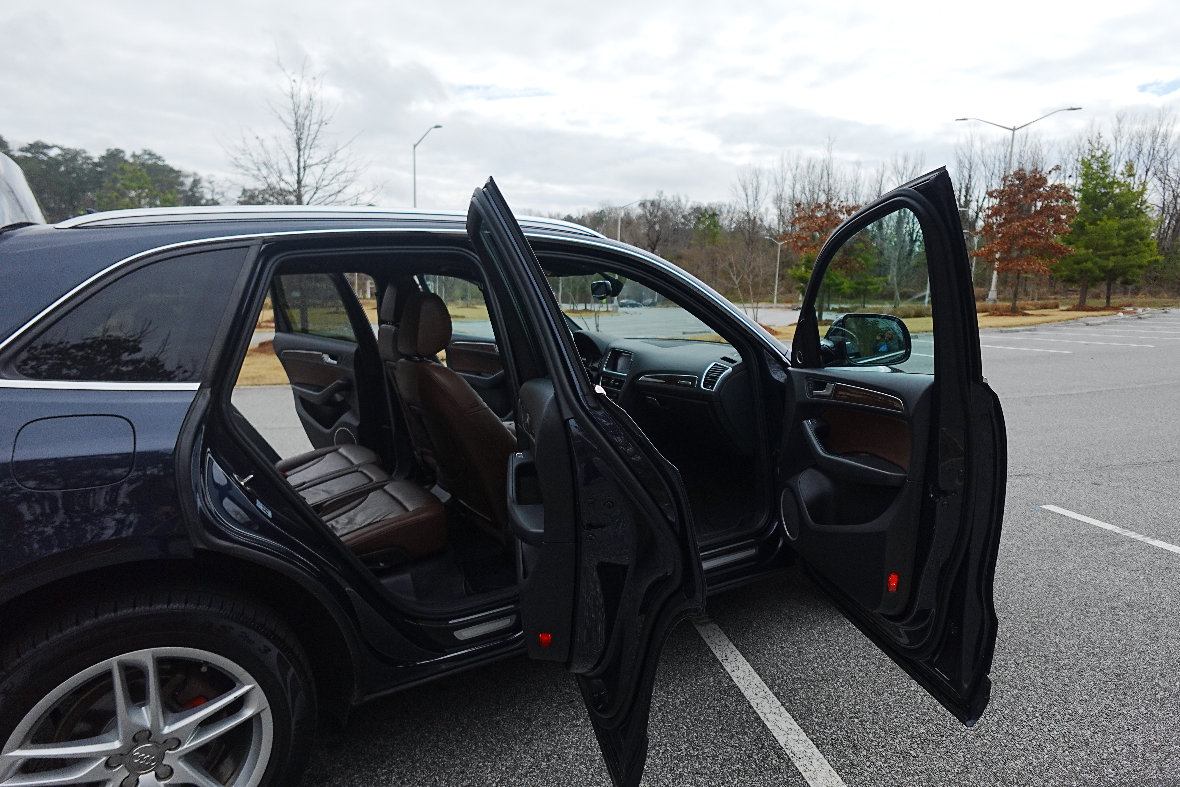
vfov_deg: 61.9
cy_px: 394
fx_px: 656
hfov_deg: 84.0
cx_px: 590
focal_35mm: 20
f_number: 2
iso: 125
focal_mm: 7.6
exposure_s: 1/4000
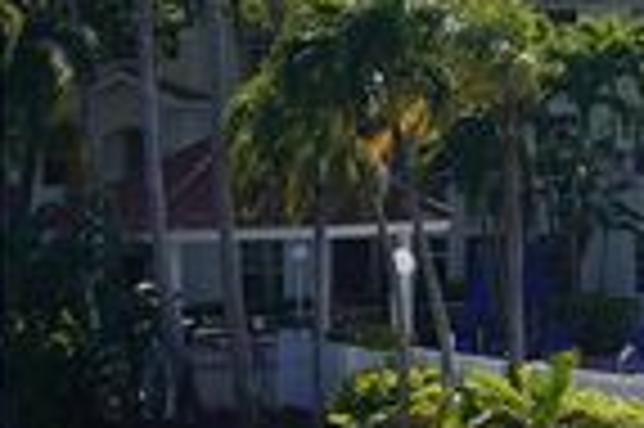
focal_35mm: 147
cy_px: 20
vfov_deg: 9.3
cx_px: 1121
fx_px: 2627
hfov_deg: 12.8
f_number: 5
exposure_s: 1/800
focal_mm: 28
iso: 100
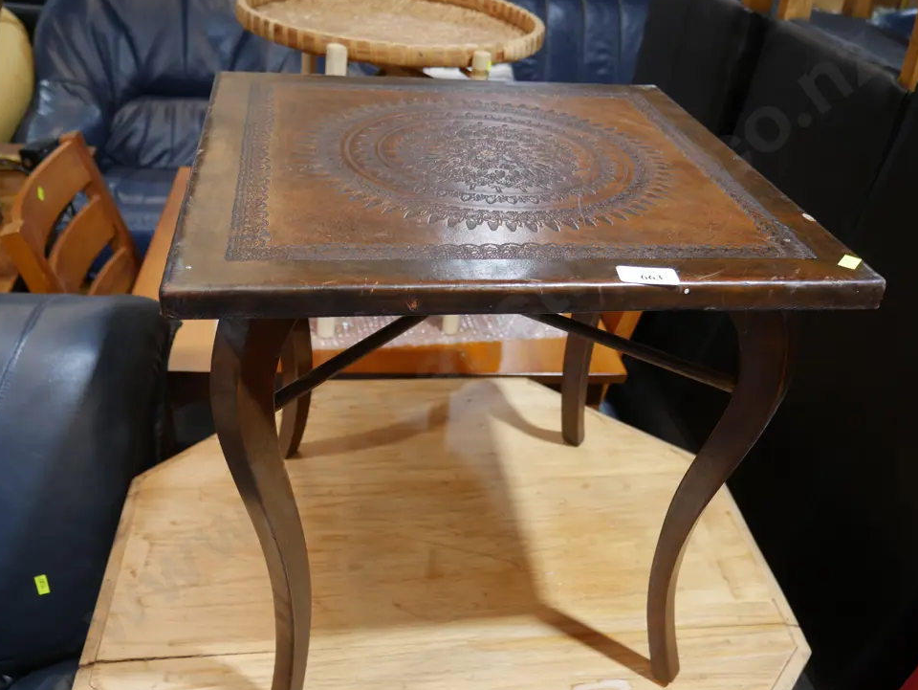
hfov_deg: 56.8
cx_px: 484
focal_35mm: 32
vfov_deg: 44.2
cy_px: 341
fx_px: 849
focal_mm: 15
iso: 400
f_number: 3.6
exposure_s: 1/60
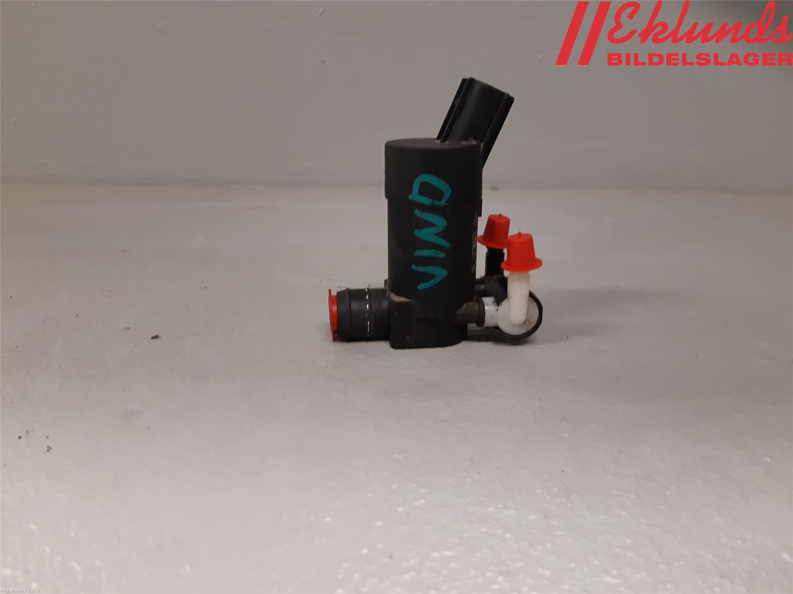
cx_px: 396
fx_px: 596
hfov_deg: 67.3
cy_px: 297
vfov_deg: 53.1
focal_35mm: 26
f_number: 1.7
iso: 100
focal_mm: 3.93
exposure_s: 1/50
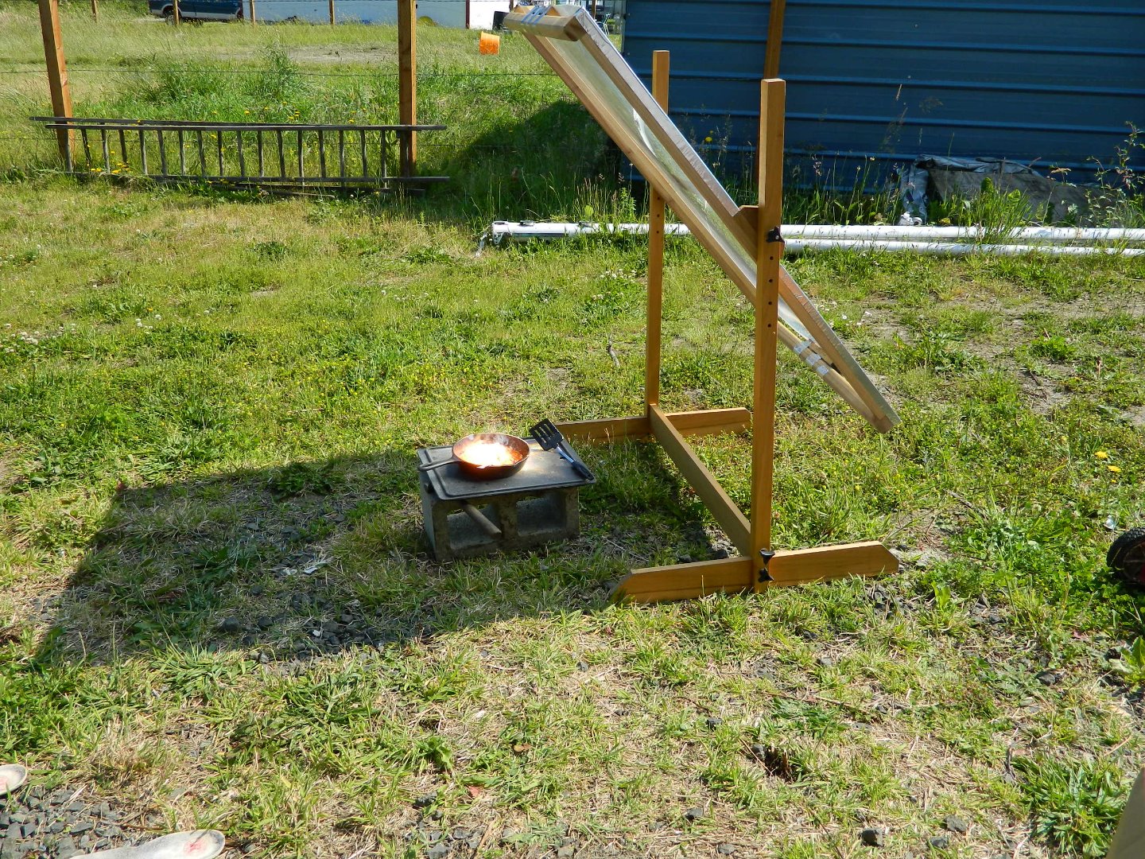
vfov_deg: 45.4
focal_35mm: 31
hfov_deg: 58.4
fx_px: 1025
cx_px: 572
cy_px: 430
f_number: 3.2
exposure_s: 1/640
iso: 80
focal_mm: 5.6
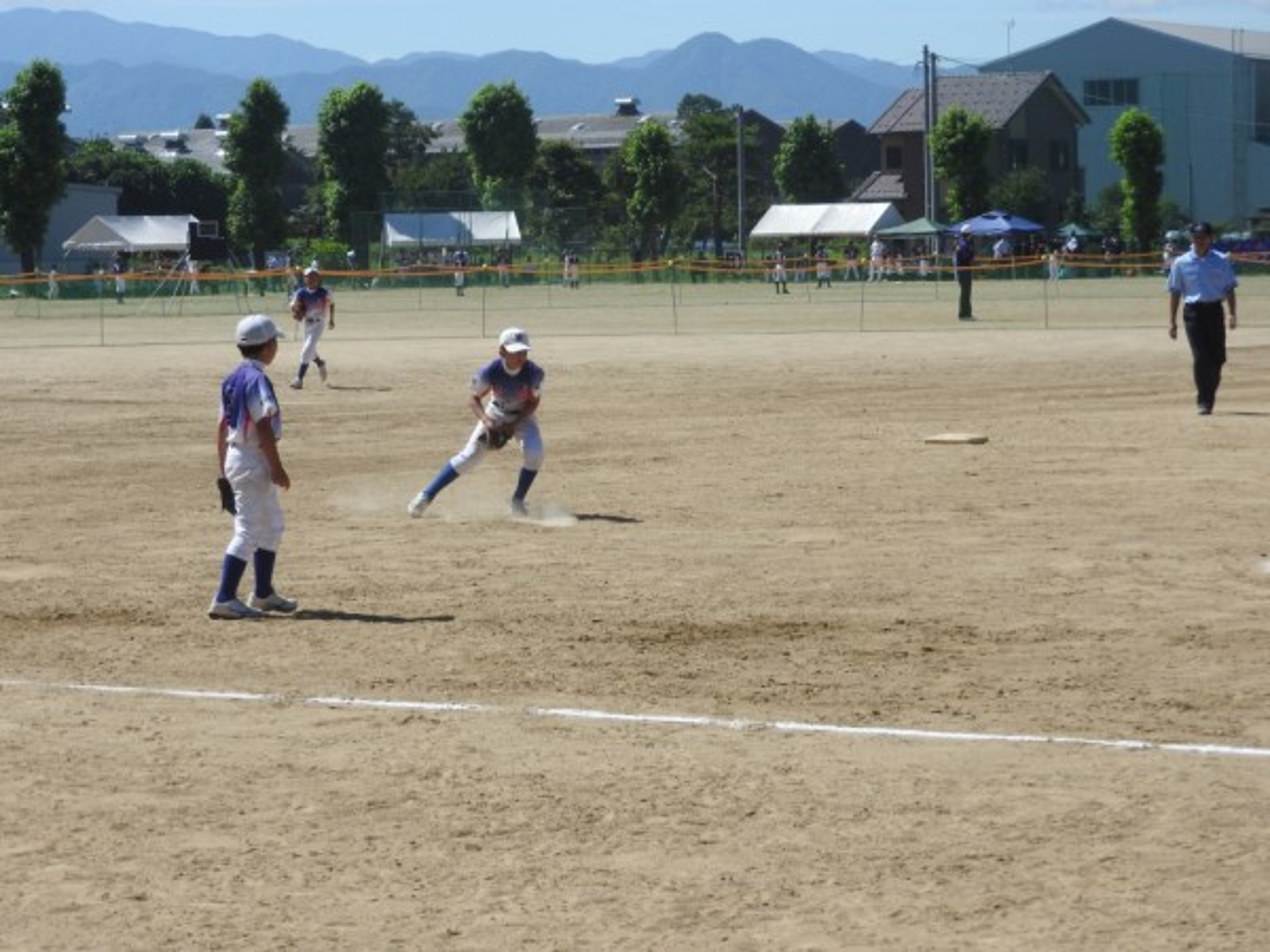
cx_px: 635
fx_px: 4219
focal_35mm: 115
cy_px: 476
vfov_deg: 12.9
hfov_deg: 17.1
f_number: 5
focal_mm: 20.6
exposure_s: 1/800
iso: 100
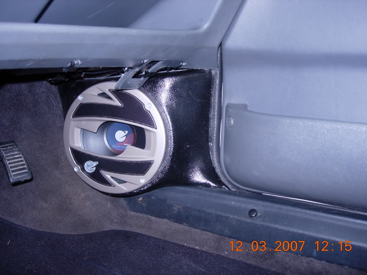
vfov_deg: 37.7
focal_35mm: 38
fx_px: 403
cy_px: 138
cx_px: 184
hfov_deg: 49.0
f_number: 2.8
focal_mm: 7.8
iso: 79
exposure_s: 1/64
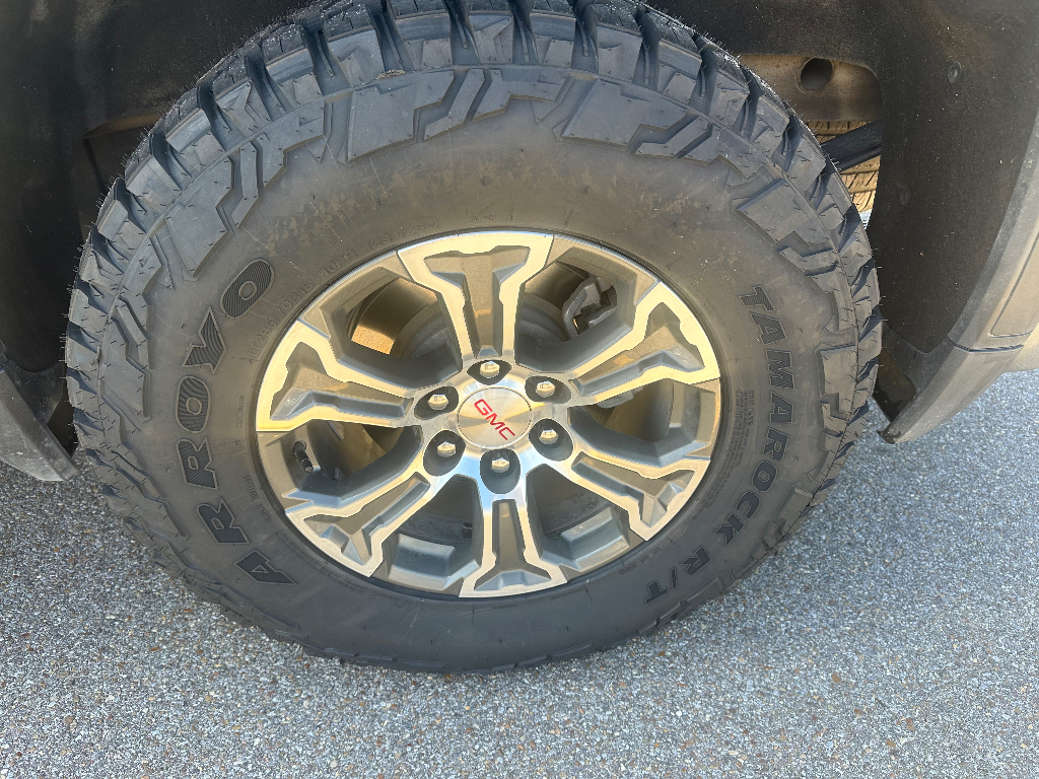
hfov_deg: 71.6
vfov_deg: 56.8
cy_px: 390
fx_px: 720
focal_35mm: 24
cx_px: 520
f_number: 1.78
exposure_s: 1/379
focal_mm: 6.86
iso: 80
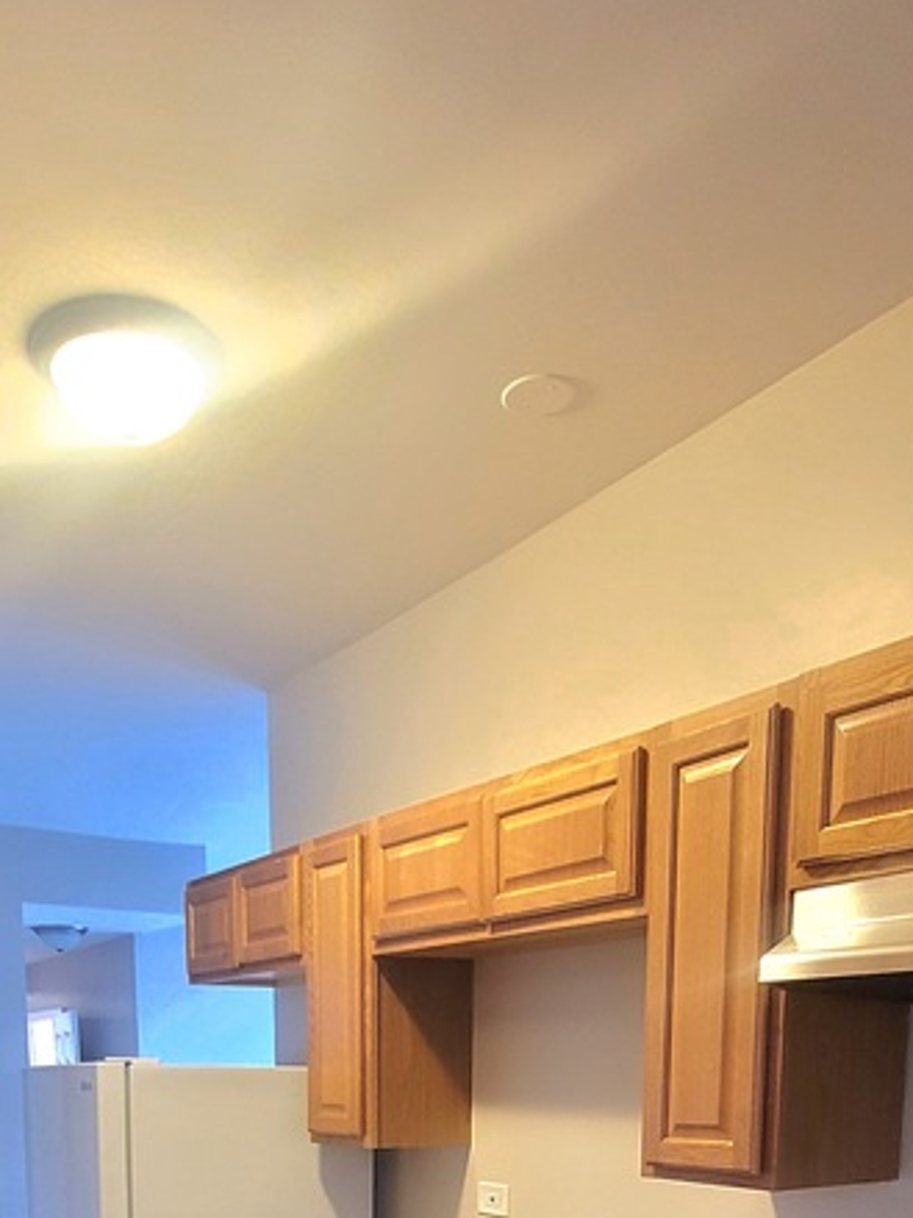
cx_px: 325
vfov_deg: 44.7
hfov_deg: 43.7
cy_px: 1307
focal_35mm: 32
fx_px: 1126
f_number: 2.2
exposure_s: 1/40
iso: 320
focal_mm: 2.2
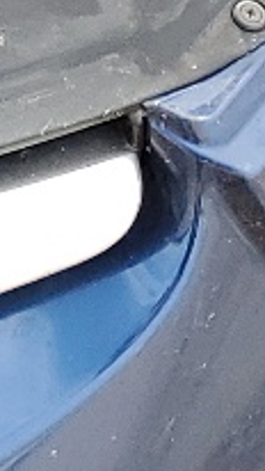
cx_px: -1090
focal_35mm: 220
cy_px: -553
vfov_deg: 9.1
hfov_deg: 4.6
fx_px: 2746
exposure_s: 1/294
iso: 50
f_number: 1.5
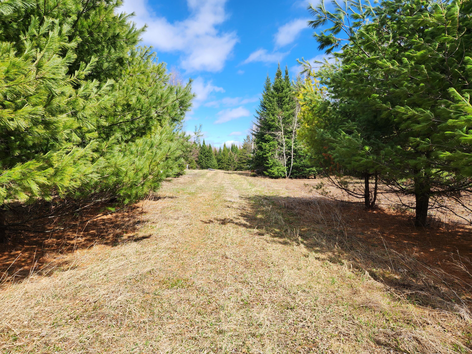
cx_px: 236
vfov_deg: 58.9
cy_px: 177
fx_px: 314
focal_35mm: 23
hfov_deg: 73.9
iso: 20
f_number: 1.8
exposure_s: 1/904
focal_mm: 5.4
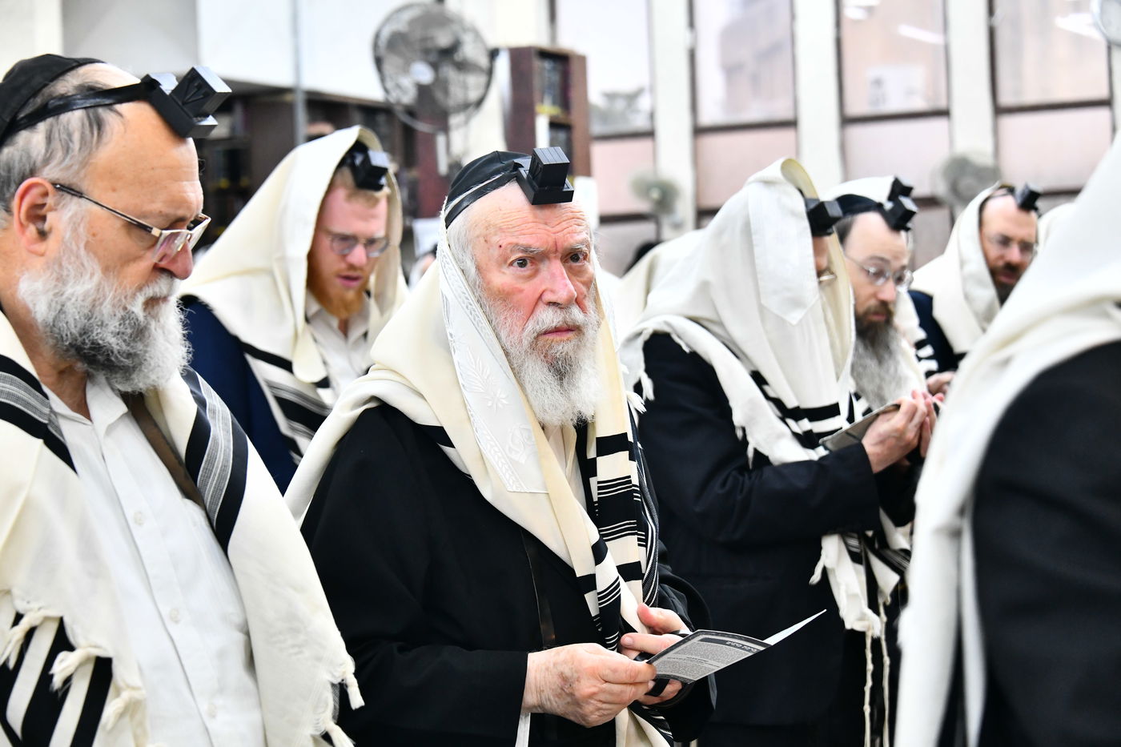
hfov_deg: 24.8
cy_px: 374
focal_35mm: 82
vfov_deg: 16.6
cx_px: 560
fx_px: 2553
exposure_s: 1/125
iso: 2500
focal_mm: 82
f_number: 5.6
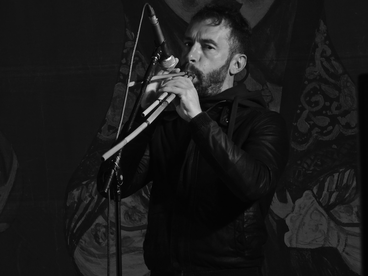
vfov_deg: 3.0
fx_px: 5315
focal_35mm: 500
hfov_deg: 4.0
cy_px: 138
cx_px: 184
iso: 200
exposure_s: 1/30
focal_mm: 89.9
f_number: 5
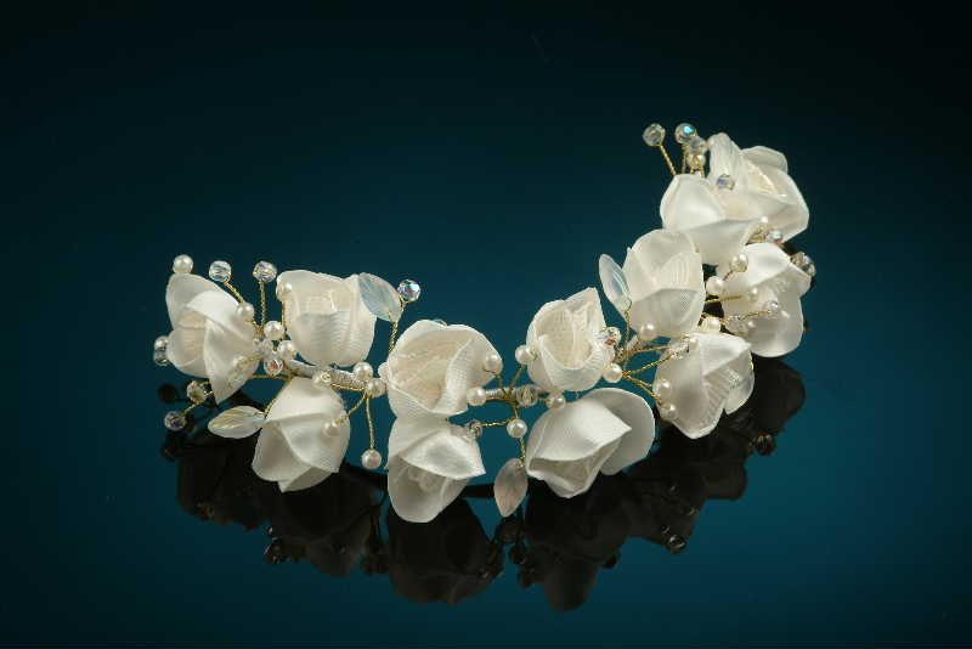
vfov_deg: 9.2
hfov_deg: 13.7
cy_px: 324
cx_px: 486
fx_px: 4051
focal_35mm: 150
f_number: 16
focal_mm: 100
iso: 100
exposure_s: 1/125
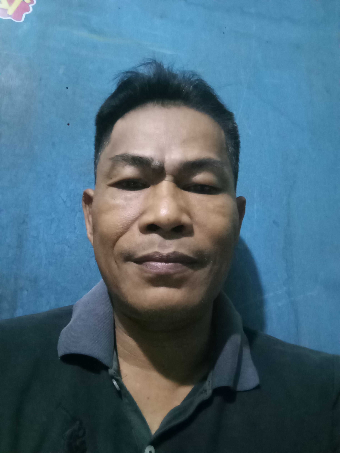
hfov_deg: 53.1
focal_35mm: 26
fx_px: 340
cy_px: 226
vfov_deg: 67.3
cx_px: 170
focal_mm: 2.79
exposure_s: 1/14.3
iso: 2748
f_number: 2.05
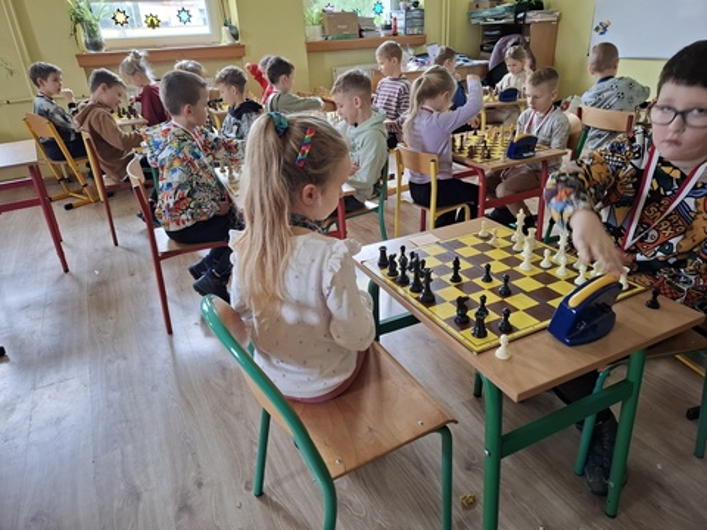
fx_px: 470
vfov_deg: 58.9
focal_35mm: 23
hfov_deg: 73.9
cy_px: 265
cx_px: 354
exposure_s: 1/33
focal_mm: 5.54
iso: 320
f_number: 1.8
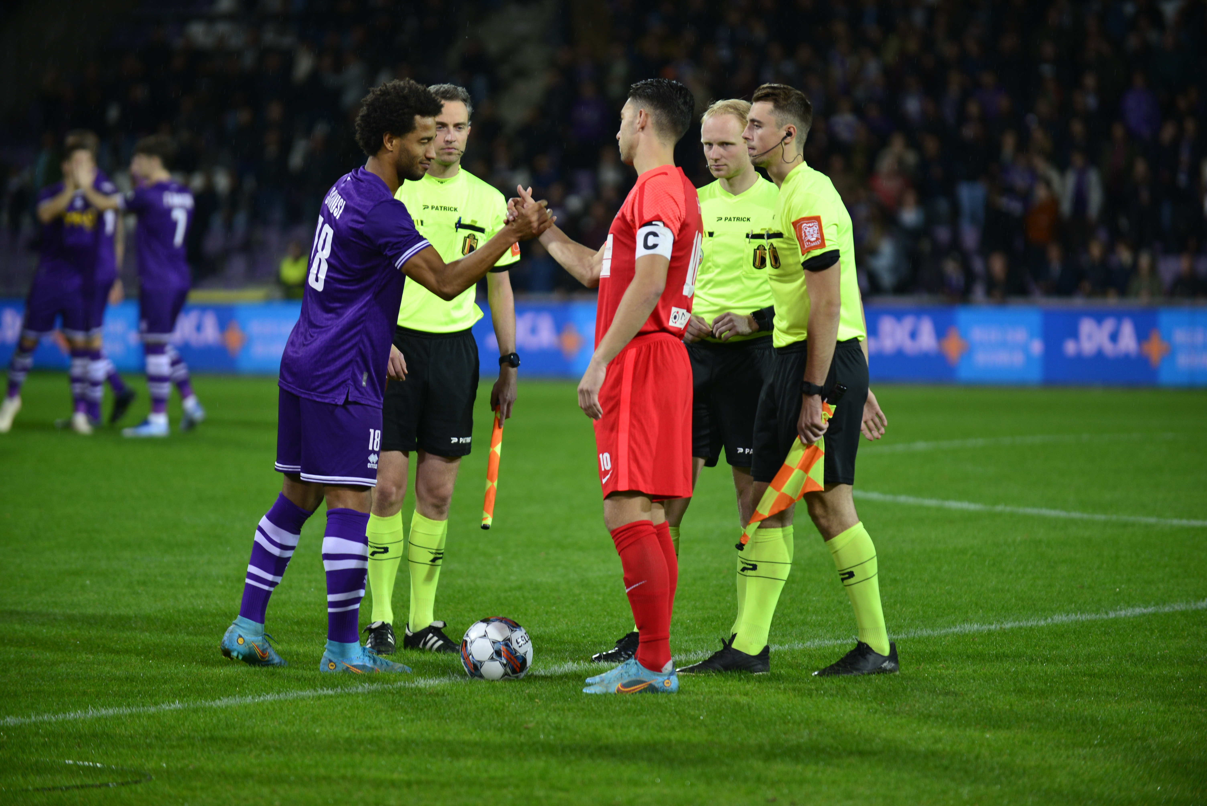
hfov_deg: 10.3
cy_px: 403
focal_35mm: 200
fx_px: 6708
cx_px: 604
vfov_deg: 6.9
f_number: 2.8
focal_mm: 200
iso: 450
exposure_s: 1/320
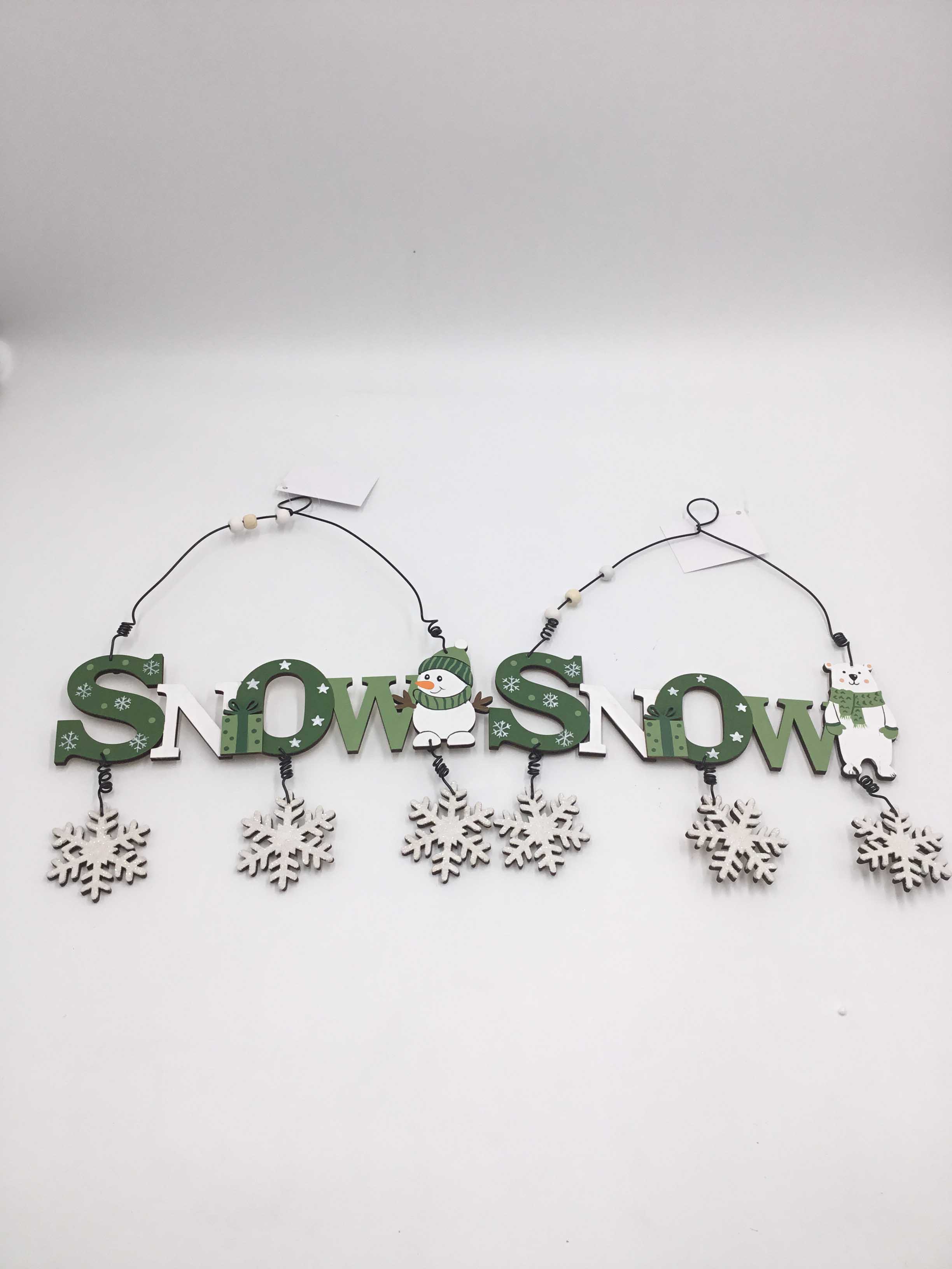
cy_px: 634
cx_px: 476
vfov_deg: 58.4
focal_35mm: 31
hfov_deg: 45.4
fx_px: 1137
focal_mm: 3.3
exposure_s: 1/288
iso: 25
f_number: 2.4
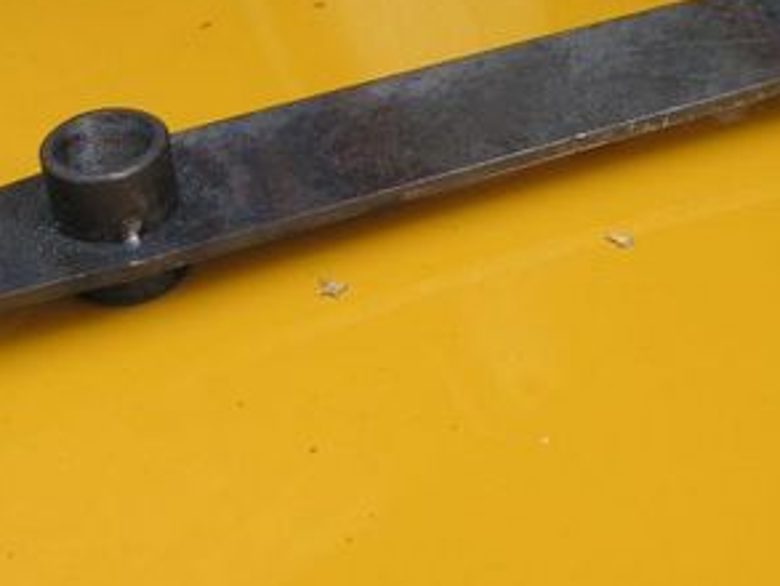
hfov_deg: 23.5
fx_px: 1871
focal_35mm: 83
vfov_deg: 17.8
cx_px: 378
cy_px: 240
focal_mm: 6.3
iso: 50
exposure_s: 1/90
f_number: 3.3
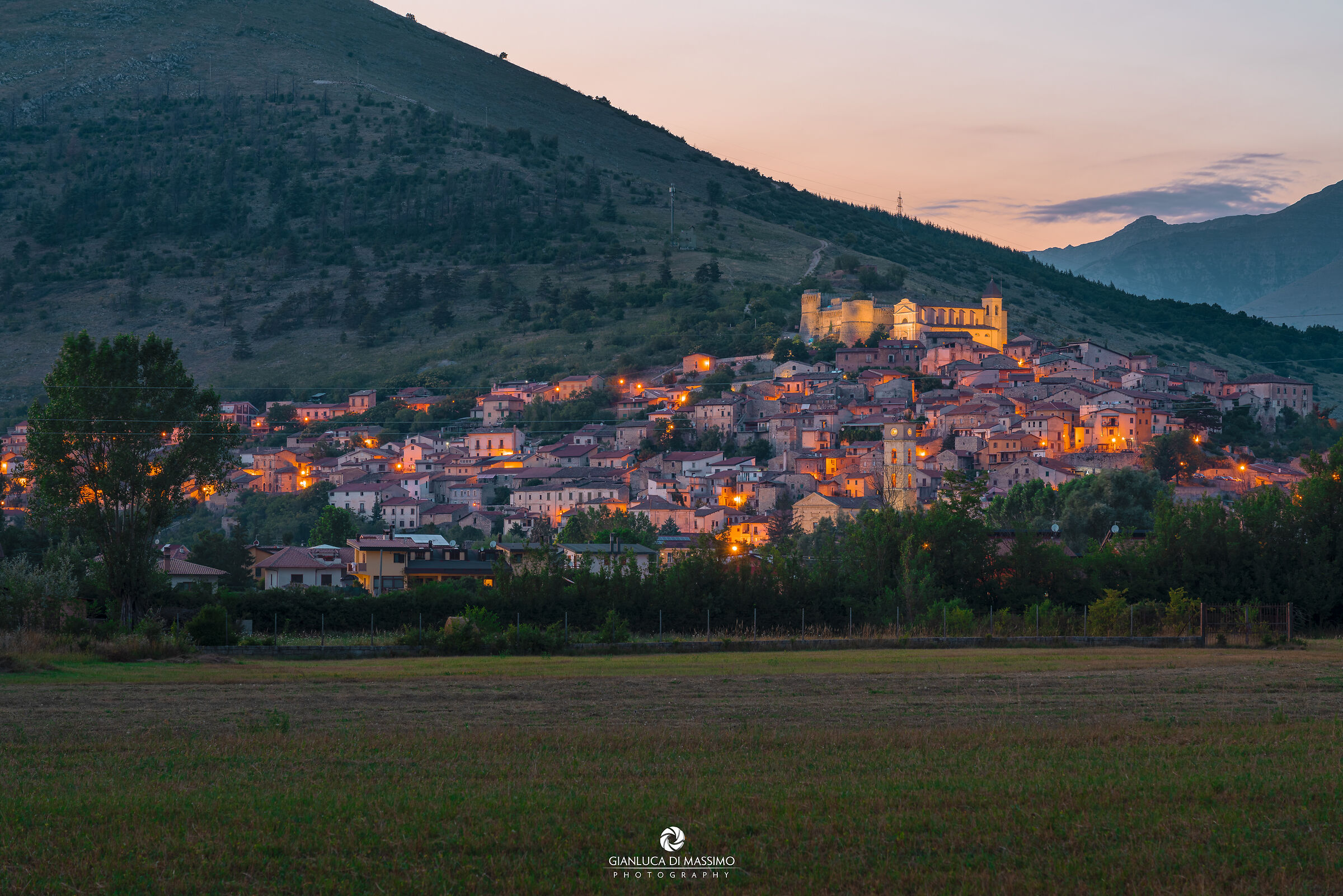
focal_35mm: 105
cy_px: 448
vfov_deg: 13.0
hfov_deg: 19.5
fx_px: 3918
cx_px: 672
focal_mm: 105
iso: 100
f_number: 9
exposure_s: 2
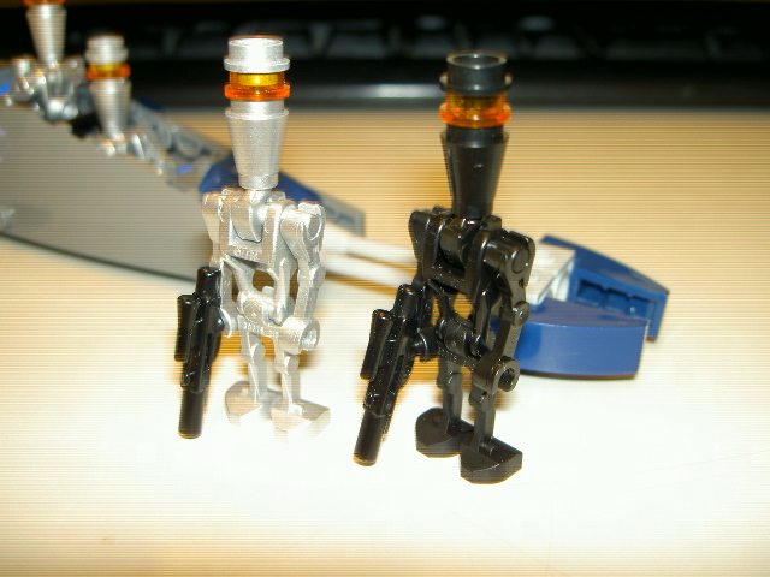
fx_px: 868
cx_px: 385
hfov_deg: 47.9
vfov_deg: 36.8
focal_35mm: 39
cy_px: 288
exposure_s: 1/60
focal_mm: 8
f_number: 2.8
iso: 50
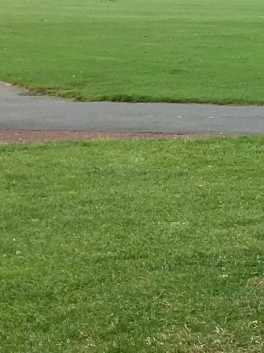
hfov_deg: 9.8
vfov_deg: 14.2
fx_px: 1404
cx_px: 563
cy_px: 58
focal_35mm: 138
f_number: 2.2
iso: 25
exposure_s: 1/1637
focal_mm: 4.15
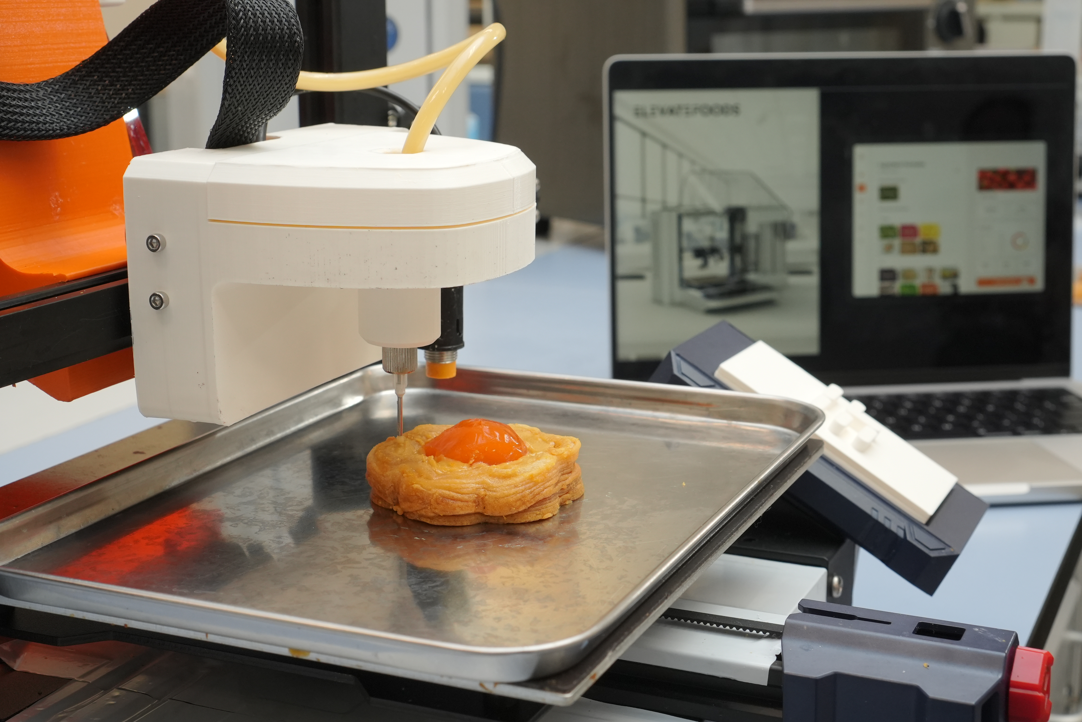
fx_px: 1563
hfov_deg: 38.2
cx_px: 541
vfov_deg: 26.0
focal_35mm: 52
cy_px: 361
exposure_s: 1/60
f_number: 8
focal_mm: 35
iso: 1250
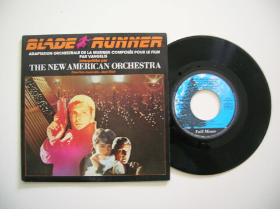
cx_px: 140
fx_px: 275
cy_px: 104
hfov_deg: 54.0
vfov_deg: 41.7
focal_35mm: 34
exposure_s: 1/5.4
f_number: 2.9
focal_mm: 5.7
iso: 50
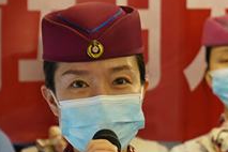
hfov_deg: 4.9
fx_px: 2685
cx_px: 197
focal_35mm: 424
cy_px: 155
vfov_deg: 3.2
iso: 1600
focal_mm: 70
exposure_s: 1/200
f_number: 3.5
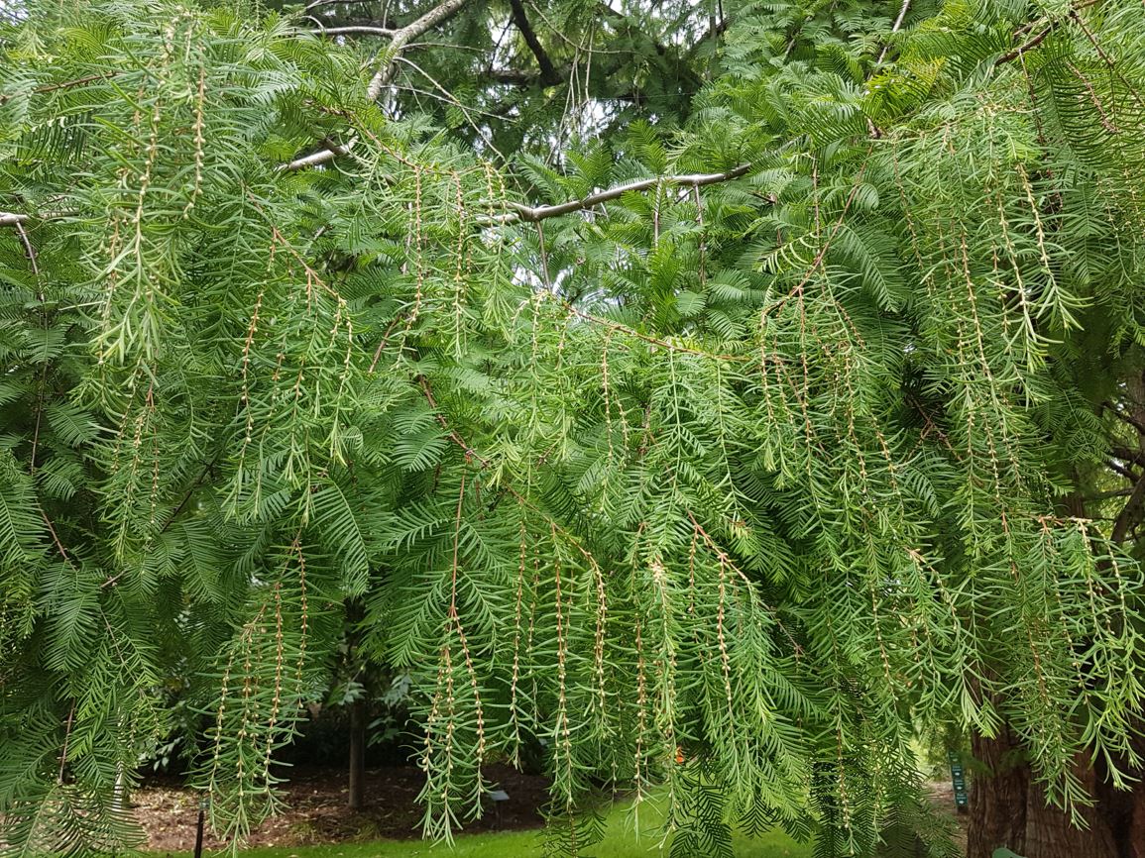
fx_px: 860
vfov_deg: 53.1
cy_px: 429
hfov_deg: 67.3
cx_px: 572
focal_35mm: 26
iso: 40
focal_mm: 4.2
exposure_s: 1/111
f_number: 1.7
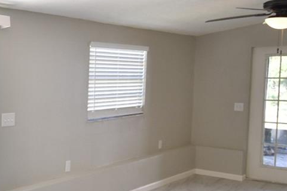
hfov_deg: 36.4
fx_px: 399
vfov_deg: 27.0
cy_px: 110
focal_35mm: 50
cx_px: 13
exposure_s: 1/180
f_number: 3.5
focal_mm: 10
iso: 800
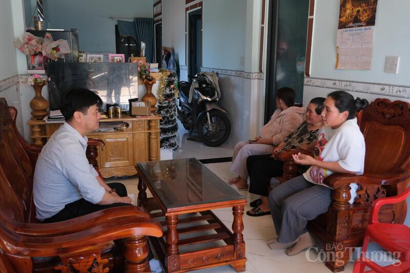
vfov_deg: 41.1
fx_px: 364
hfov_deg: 58.7
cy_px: 136
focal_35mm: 32
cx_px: 205
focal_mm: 21.2
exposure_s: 1/100
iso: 640
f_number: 4
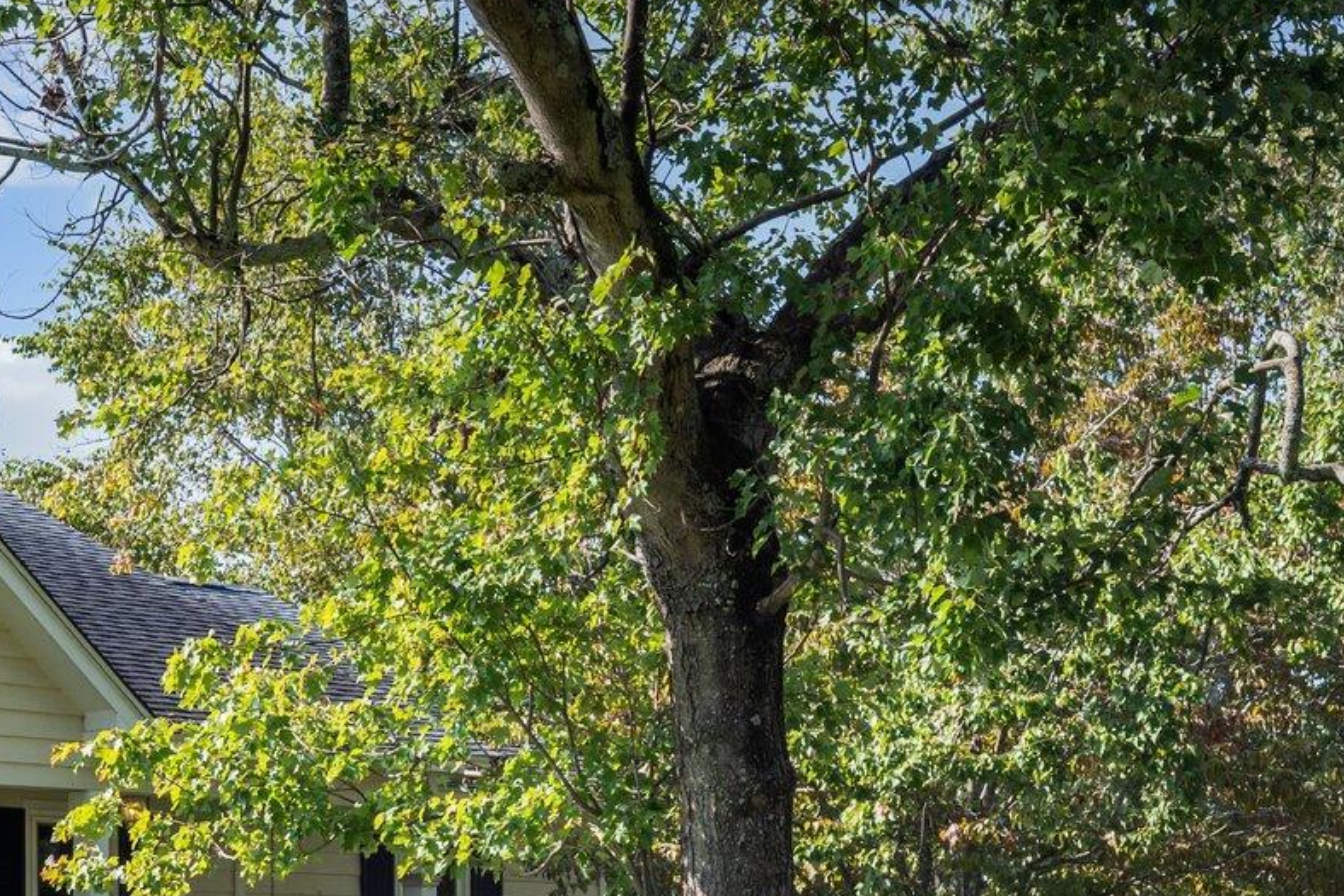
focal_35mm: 78
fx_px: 2911
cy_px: 1088
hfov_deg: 24.0
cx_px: -208
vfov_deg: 16.7
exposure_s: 1/50
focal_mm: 30
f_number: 11
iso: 100
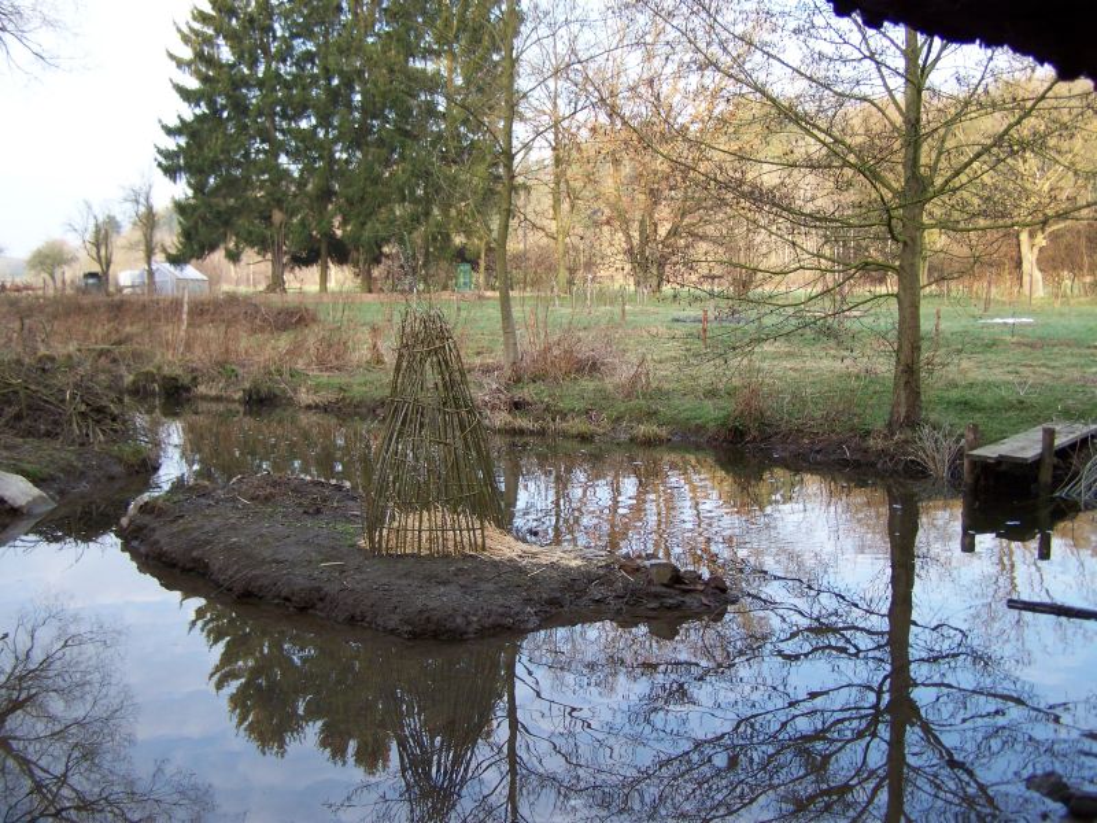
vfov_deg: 37.7
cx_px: 548
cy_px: 412
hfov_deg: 49.0
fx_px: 1204
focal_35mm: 38
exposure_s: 1/125
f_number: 2.8
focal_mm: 6.3
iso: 100
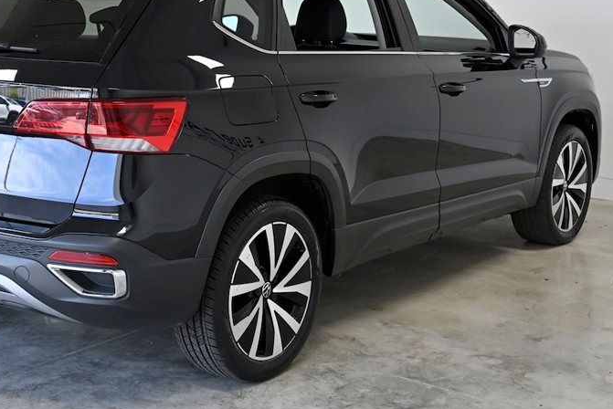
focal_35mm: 61
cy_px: 126
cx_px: 222
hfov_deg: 32.7
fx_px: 1039
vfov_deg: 22.2
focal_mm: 40
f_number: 5
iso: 2000
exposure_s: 1/1000
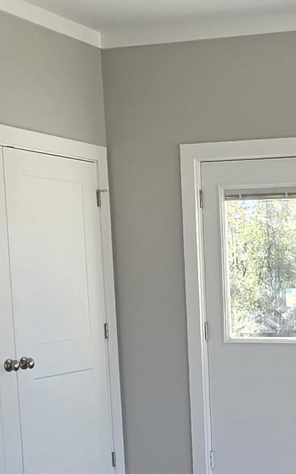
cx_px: 415
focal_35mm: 62
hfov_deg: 19.0
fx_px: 800
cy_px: 361
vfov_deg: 32.3
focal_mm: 2.2
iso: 50
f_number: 2.2
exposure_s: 1/182
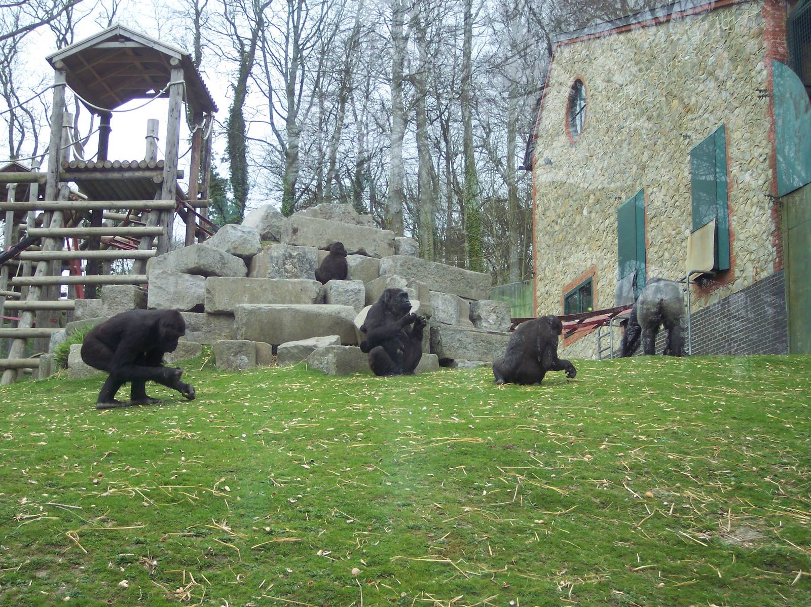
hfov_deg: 37.5
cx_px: 406
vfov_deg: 28.5
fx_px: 1194
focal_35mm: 51
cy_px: 304
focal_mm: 10.7
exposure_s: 1/180
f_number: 3.4
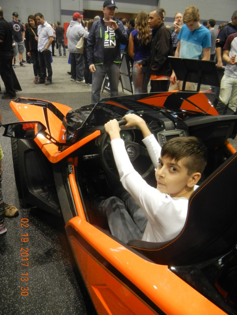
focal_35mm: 30
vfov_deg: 60.0
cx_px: 118
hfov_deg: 46.8
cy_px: 158
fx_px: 274
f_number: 3.5
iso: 640
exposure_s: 1/63
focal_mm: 5.4
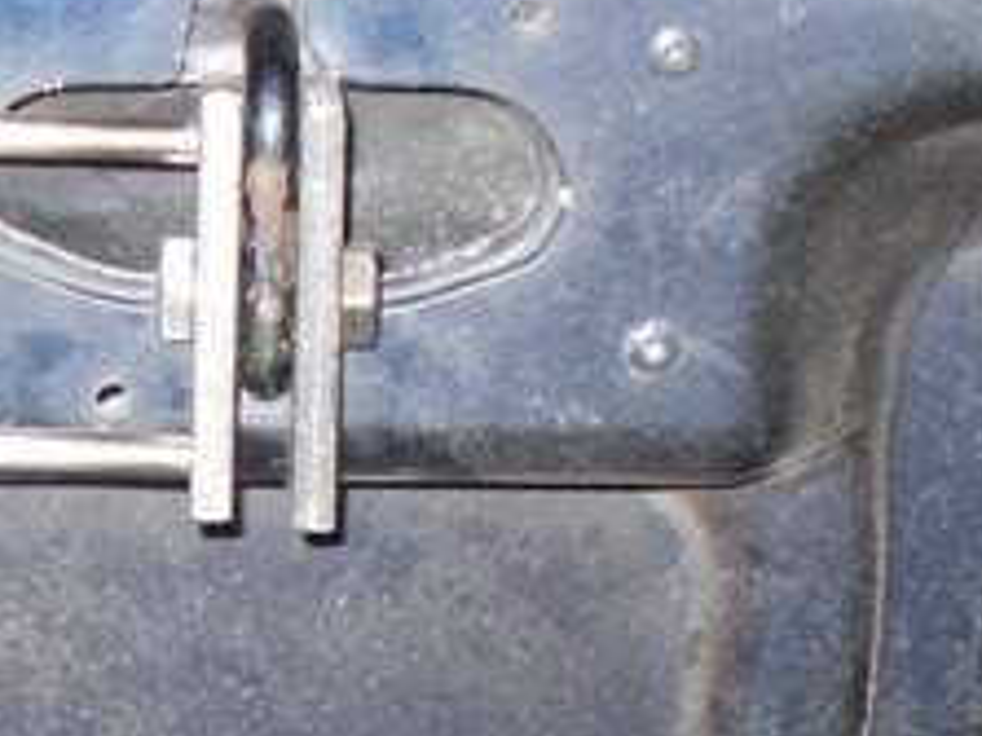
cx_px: -75
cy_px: 1410
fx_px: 4565
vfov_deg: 8.8
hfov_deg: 12.1
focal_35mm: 161
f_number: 3
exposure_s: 1/45
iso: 160
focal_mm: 6.3
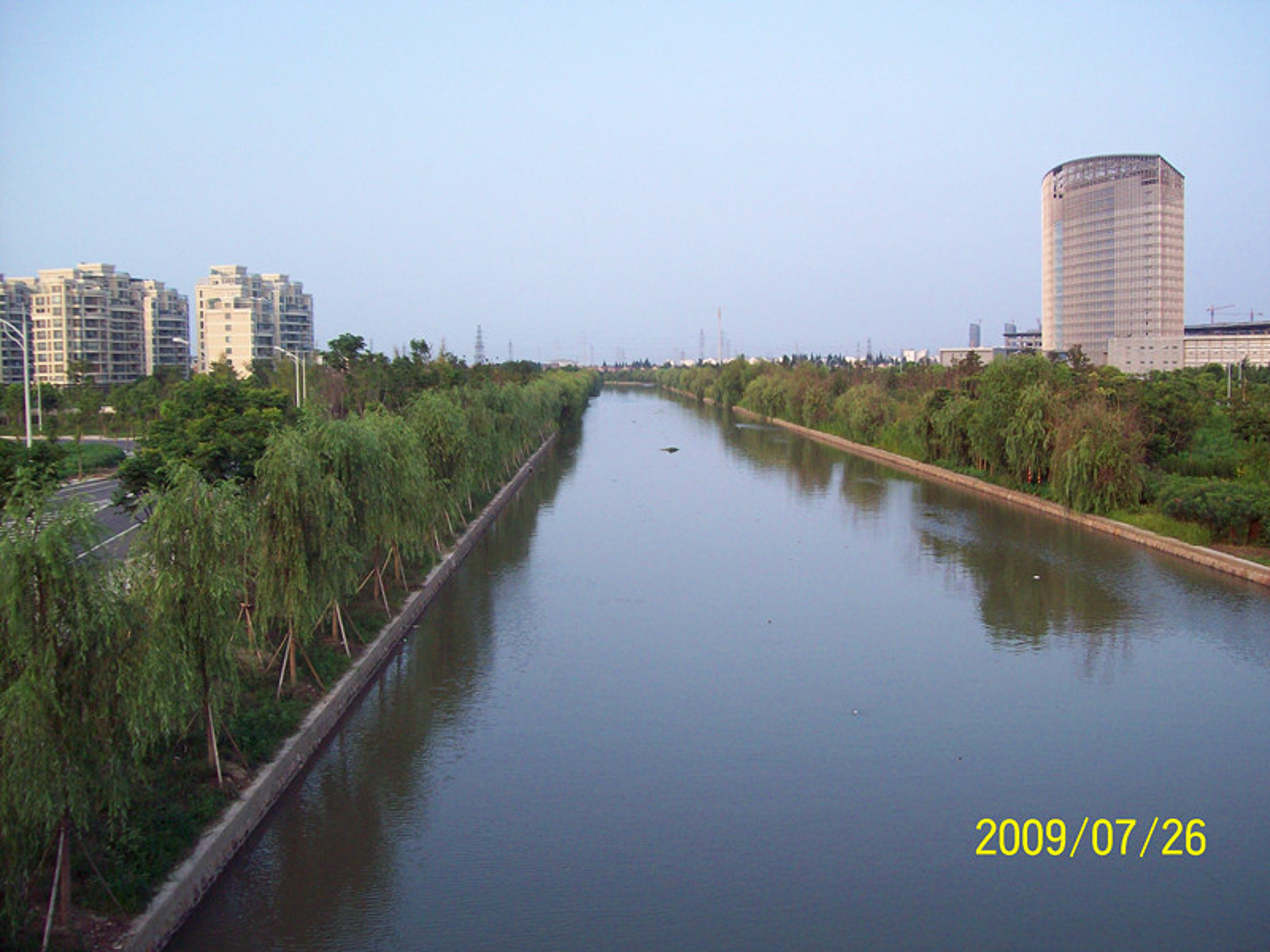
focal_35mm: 36
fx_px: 1321
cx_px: 635
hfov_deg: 51.4
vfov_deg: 39.7
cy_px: 476
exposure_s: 1/374
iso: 80
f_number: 2.7
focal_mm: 6
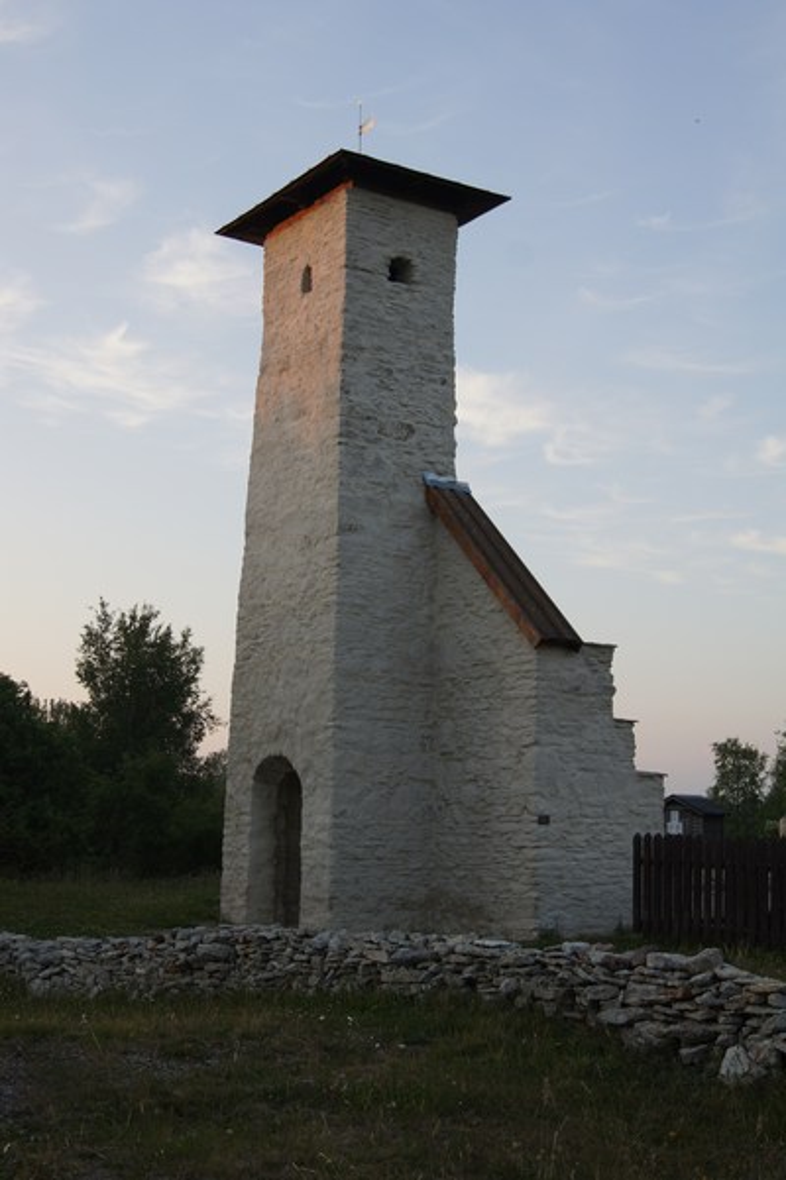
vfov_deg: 43.6
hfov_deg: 29.8
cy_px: 590
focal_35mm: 45
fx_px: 1475
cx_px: 393
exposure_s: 1/60
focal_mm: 30
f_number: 6.3
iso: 100
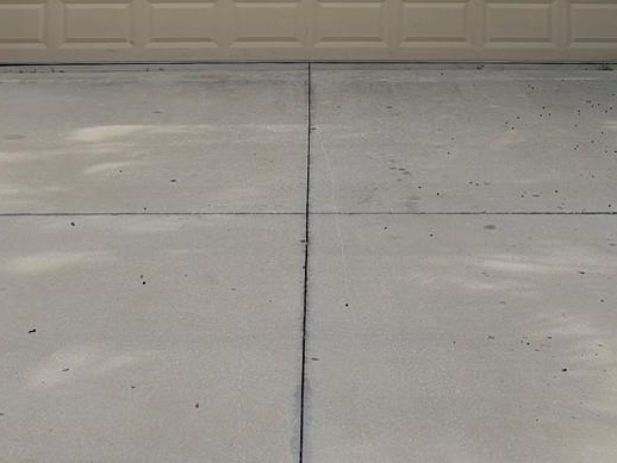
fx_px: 1266
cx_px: 332
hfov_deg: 27.4
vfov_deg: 18.6
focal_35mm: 71
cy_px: -211
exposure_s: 1/709
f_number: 1.7
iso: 10
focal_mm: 6.3
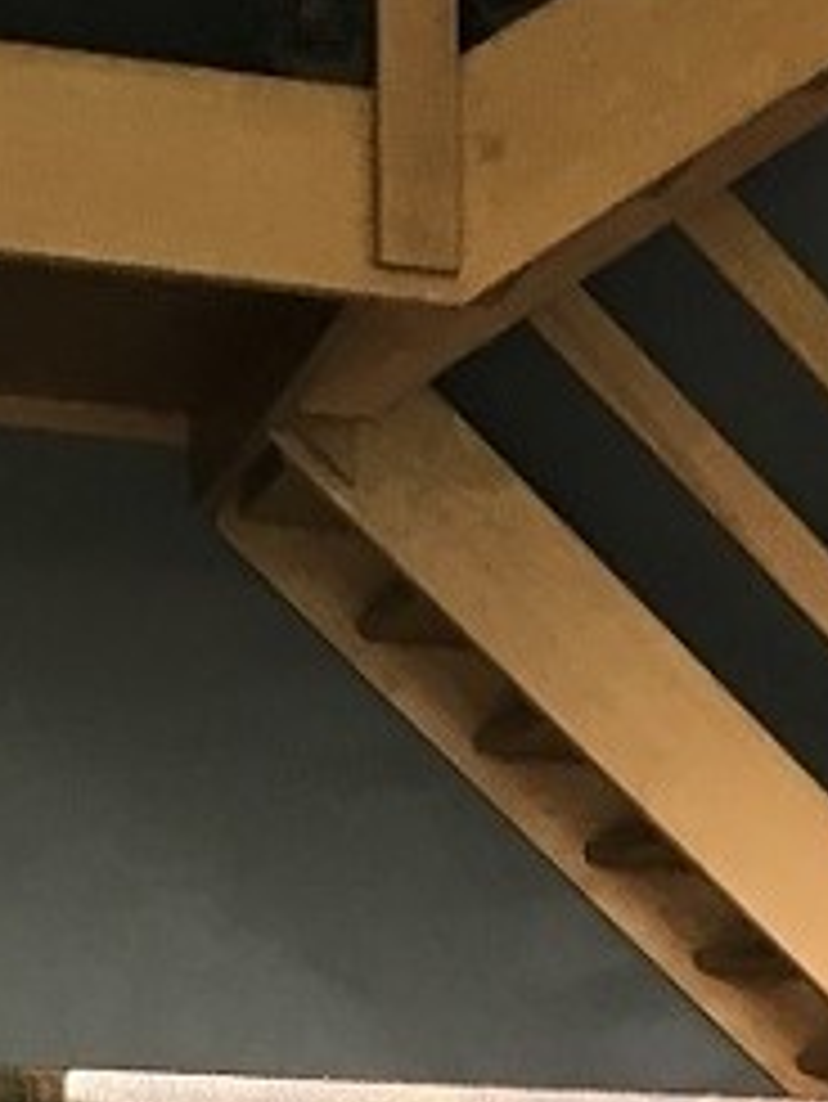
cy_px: 1819
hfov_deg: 13.3
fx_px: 3378
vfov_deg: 16.3
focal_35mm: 106
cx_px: 1177
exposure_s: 1/33
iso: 40
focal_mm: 4.15
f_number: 2.2
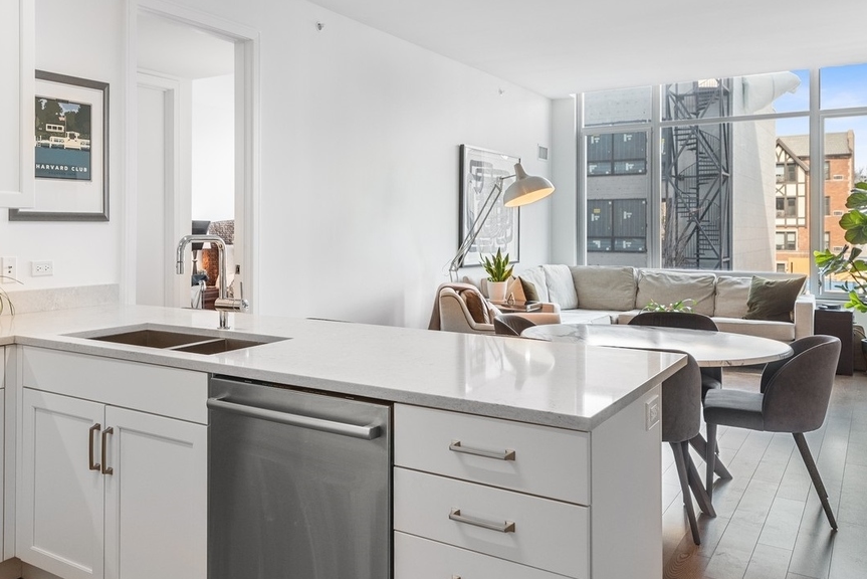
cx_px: 321
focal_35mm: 30
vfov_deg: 43.5
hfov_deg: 61.0
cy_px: 242
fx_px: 723
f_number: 8
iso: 200
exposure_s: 1/10
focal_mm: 16
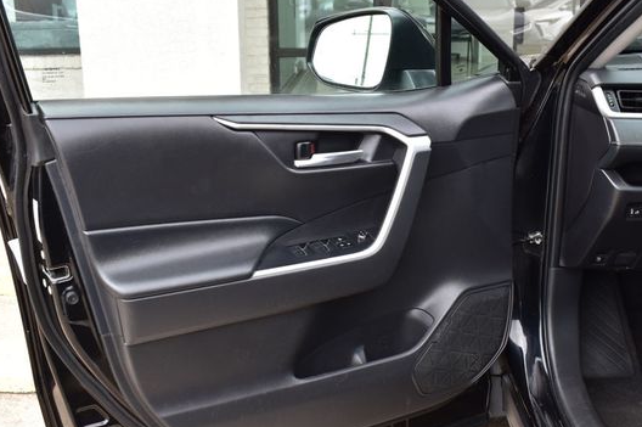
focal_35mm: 40
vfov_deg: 33.3
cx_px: 334
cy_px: 224
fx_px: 713
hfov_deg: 48.5
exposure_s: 1/80
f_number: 8
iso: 400
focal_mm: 22
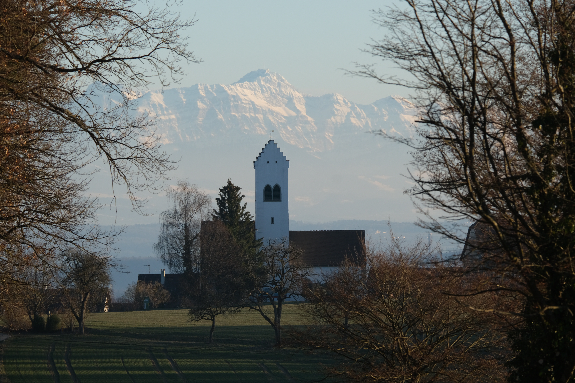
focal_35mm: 345
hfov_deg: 6.0
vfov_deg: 4.0
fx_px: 5510
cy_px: 192
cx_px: 288
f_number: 9
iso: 250
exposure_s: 1/180
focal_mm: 230
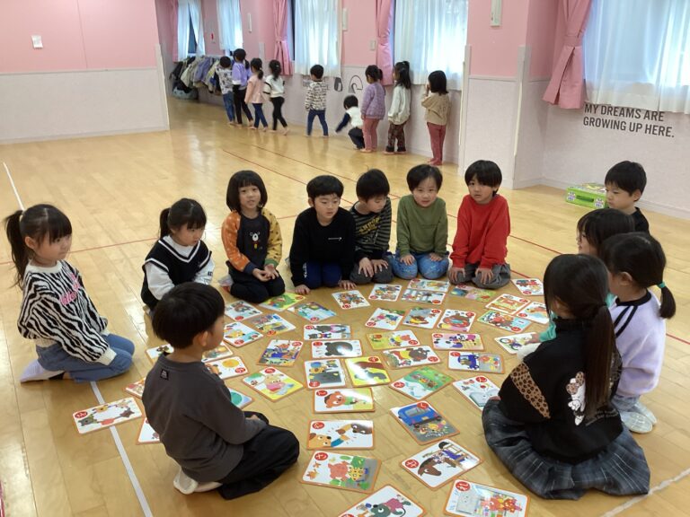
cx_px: 345
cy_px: 258
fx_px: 618
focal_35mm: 31
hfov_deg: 58.4
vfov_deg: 45.4
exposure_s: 1/50
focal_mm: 3.3
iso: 100
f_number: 2.4
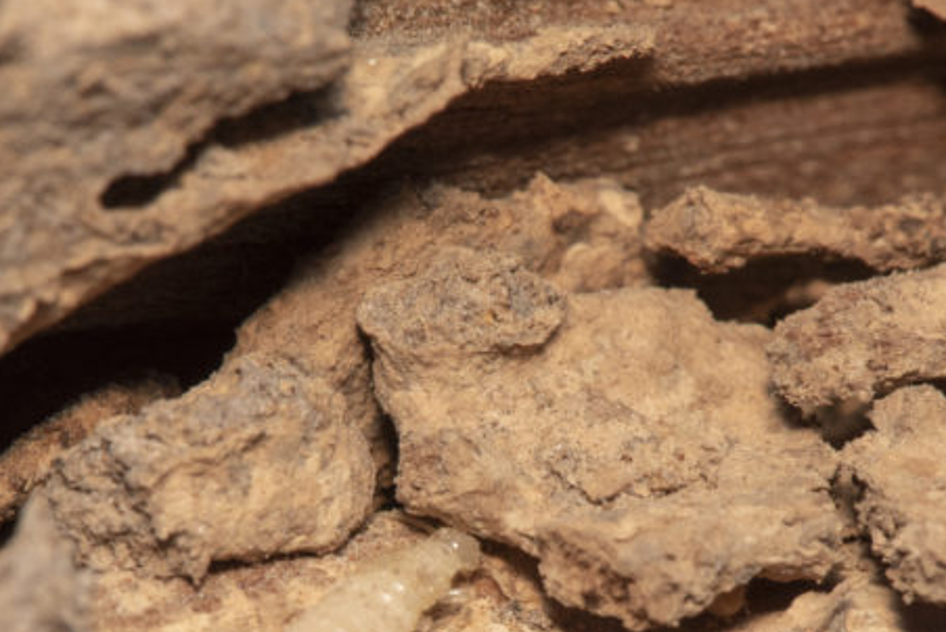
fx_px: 6600
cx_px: 492
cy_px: 612
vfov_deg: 5.5
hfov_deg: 8.2
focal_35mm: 251
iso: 400
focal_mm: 105
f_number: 32
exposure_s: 1/125
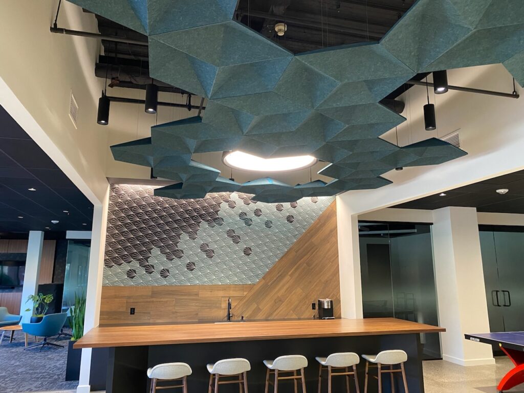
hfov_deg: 67.3
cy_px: 196
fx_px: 394
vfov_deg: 53.1
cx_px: 262
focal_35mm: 26
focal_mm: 4.25
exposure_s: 1/60
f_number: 1.8
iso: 320
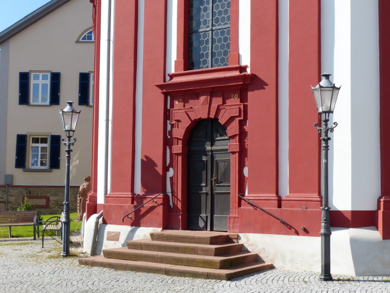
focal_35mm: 54
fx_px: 608
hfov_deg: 35.5
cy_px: 146
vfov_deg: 27.0
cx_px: 195
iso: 100
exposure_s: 1/640
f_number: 4
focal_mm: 9.8
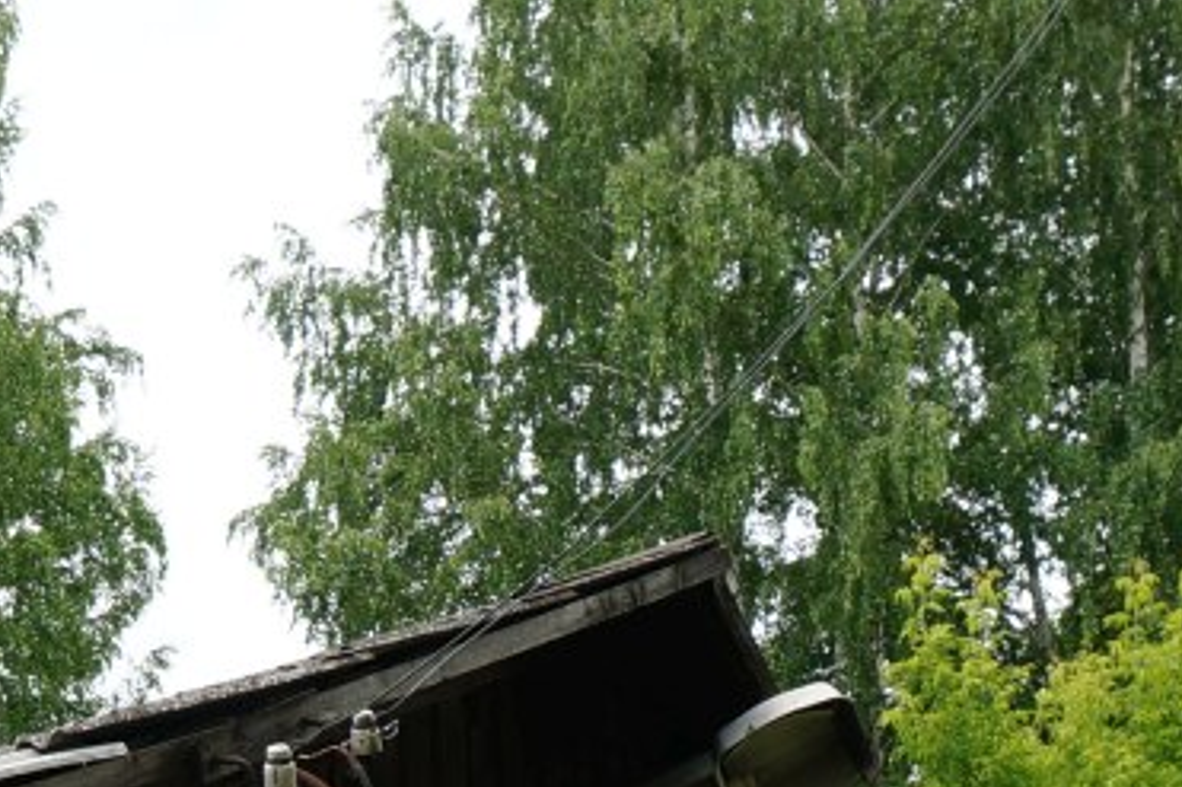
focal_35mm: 97
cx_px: -67
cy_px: 1330
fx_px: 3183
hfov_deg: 20.2
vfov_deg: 13.0
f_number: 7.1
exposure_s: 1/60
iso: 100
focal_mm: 16
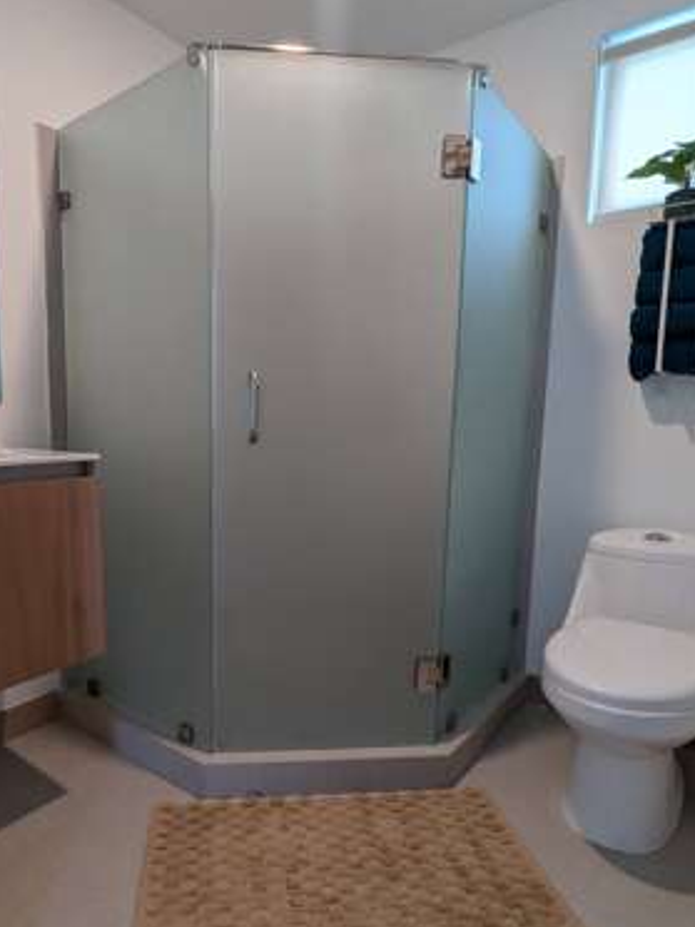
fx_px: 589
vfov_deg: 76.2
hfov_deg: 60.4
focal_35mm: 22
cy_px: 508
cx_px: 267
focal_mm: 2.35
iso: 72
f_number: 2.2
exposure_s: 1/24
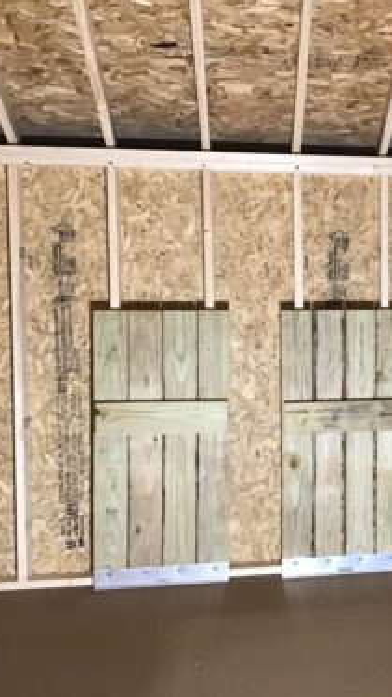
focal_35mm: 46
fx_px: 850
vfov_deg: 44.6
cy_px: 350
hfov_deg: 24.8
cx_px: 386
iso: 160
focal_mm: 3.3
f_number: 2.4
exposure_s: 1/30
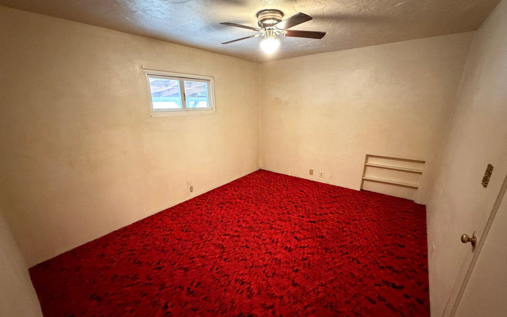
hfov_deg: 101.5
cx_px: 254
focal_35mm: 15
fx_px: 207
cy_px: 174
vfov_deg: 74.6
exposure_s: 1/30
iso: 1600
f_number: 2.2
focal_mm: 2.22
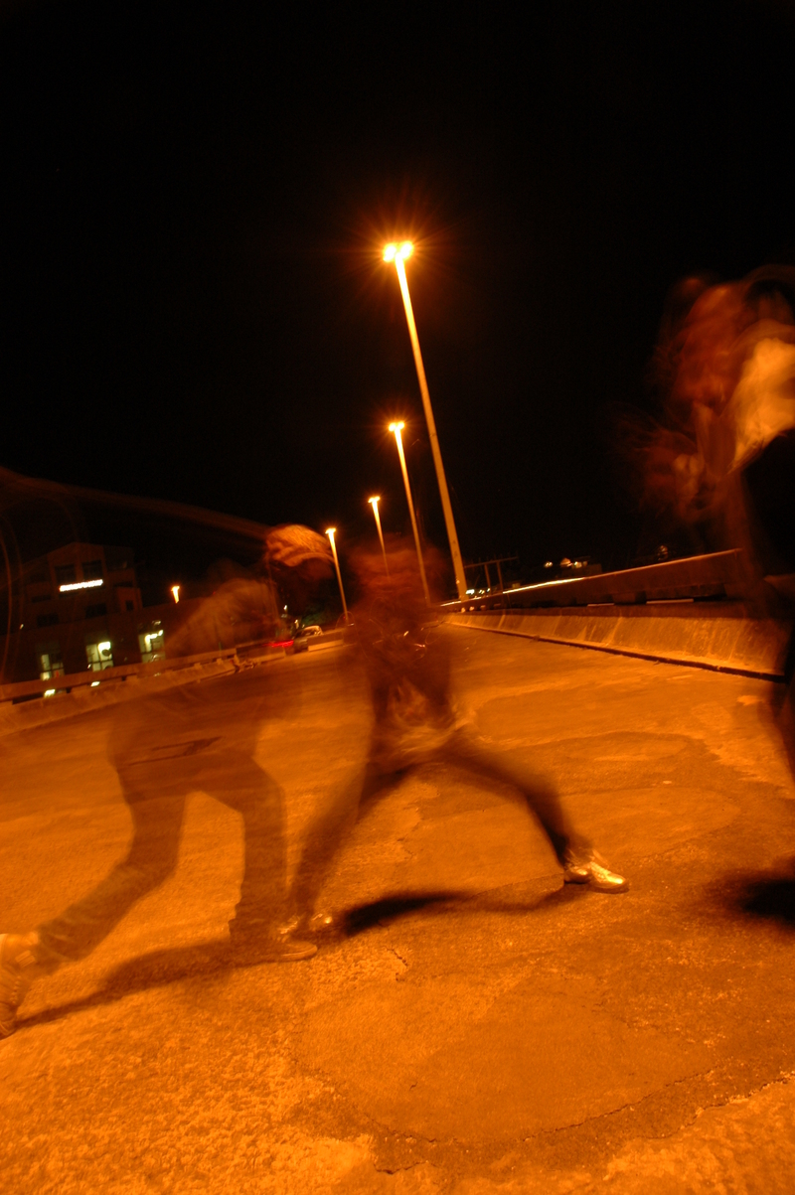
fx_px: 896
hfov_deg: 47.9
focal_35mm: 27
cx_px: 398
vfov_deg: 67.4
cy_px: 598
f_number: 10
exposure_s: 4
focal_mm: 18
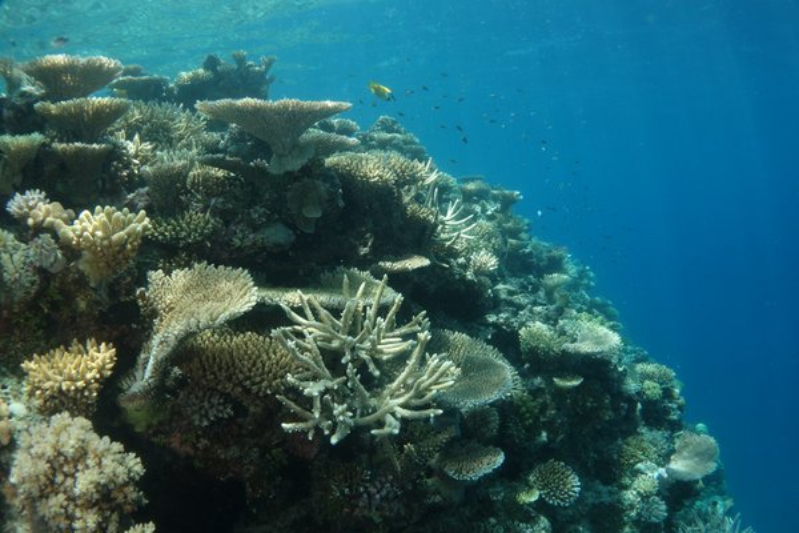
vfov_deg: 46.4
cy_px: 266
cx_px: 400
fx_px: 621
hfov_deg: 65.5
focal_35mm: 28
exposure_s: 1/400
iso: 400
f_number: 8
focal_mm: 10.4
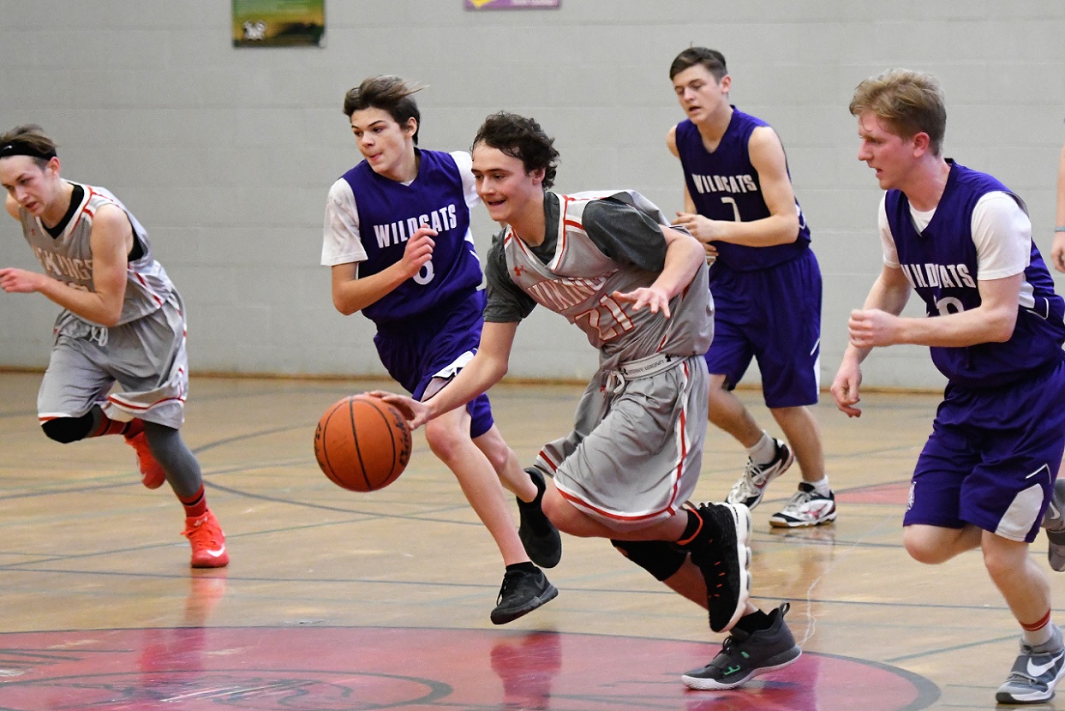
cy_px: 356
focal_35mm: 158
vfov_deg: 8.7
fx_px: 4661
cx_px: 532
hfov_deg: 13.0
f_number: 2.8
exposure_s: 1/1000
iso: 5600
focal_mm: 105
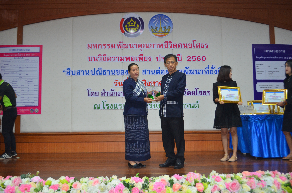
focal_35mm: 33
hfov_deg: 57.3
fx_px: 267
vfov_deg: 39.8
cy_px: 96
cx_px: 146
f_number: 4
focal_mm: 22
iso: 800
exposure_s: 1/60
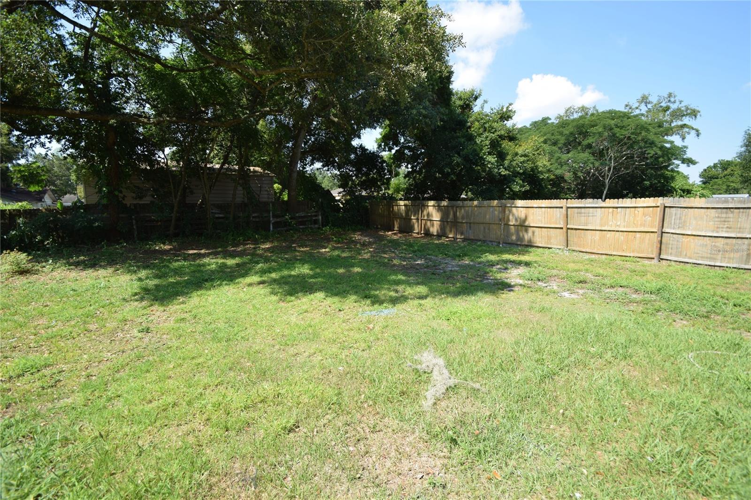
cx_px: 376
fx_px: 313
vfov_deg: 77.3
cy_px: 250
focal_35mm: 15
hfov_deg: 100.4
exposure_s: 1/200
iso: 100
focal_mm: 10
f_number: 7.1
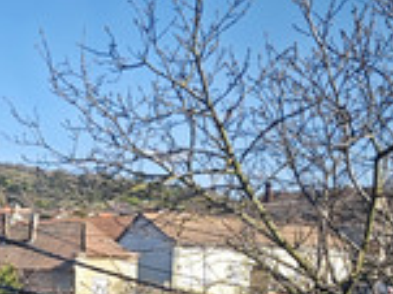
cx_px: -190
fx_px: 862
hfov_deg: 21.6
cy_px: 376
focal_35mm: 76
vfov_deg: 18.1
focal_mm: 6.55
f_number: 1.62
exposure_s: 1/1508
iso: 50
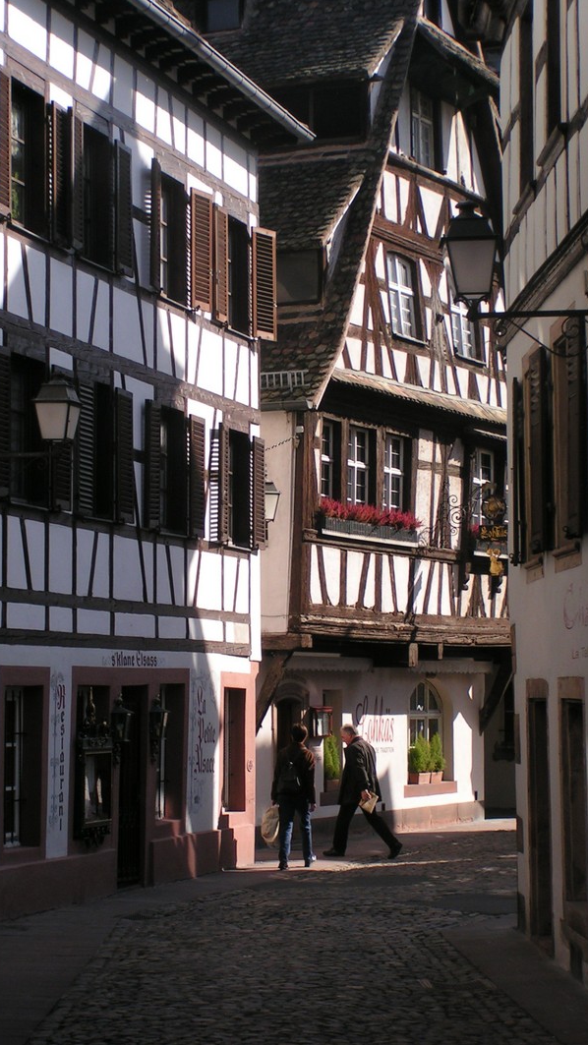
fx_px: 2605
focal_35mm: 94
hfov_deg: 12.9
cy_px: 522
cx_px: 255
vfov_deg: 22.7
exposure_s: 1/250
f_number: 5
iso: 50
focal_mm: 13.2
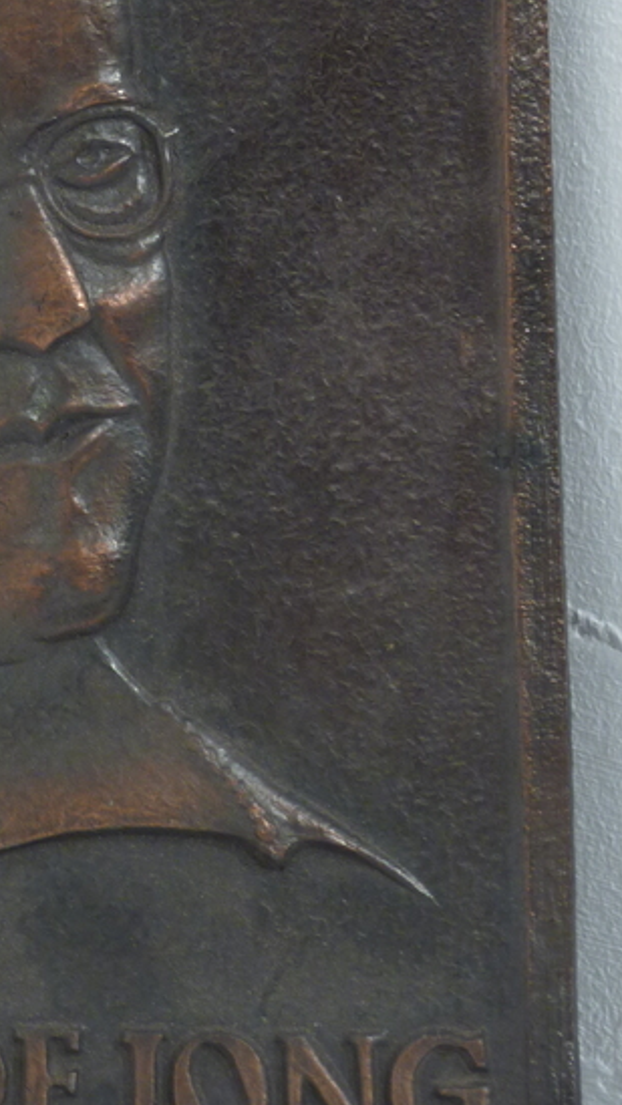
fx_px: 4191
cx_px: -101
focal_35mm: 143
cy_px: 364
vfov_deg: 15.0
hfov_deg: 8.4
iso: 80
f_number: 4.1
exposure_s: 1/8
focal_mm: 11.9
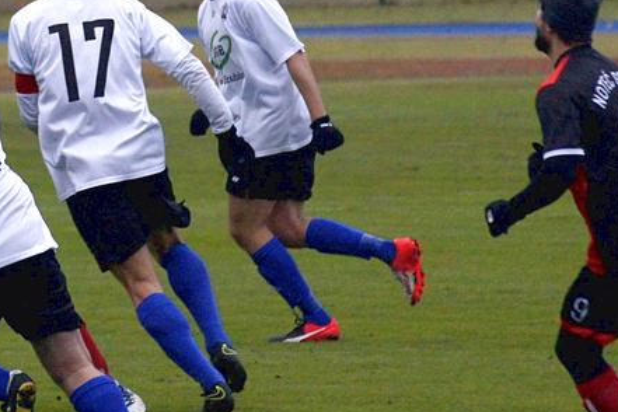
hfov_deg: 3.1
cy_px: 143
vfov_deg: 2.1
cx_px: 133
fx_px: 11415
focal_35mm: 665
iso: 1600
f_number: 5.6
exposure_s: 1/640
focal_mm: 230
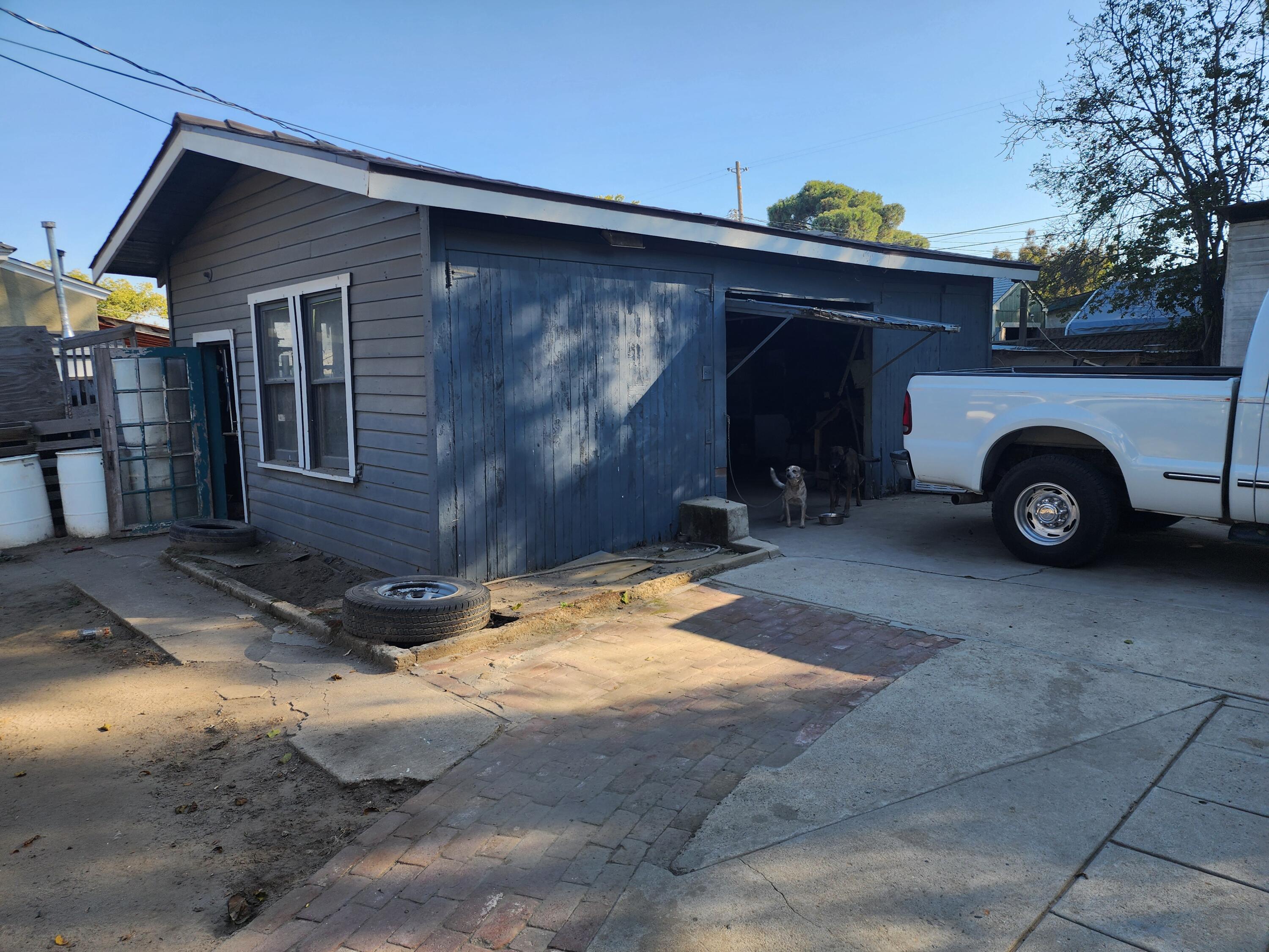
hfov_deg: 73.9
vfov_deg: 58.9
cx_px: 634
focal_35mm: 23
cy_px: 476
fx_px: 843
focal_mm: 6.4
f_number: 1.8
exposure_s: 1/397
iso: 12
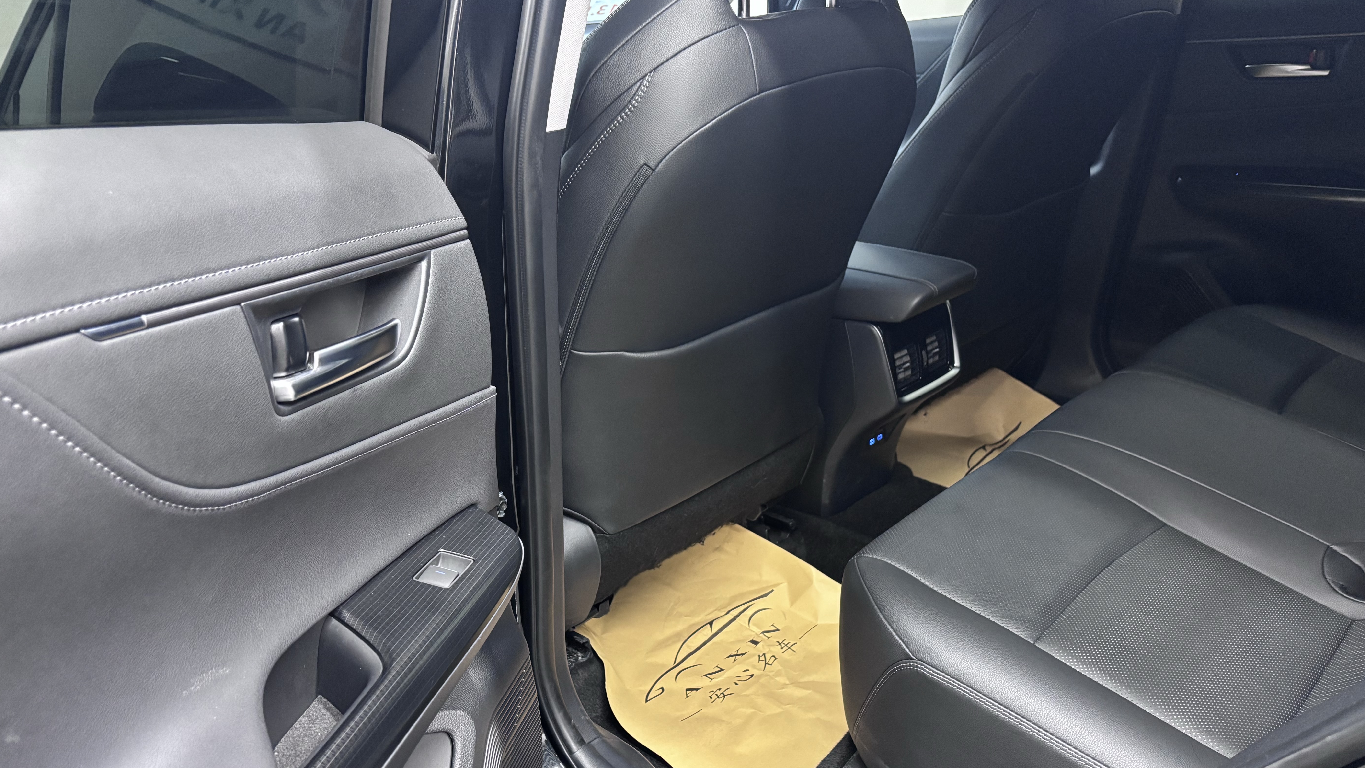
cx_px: 677
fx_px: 1050
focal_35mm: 29
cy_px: 498
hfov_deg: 66.1
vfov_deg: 39.8
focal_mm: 5.96
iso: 500
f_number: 1.6
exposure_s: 1/33
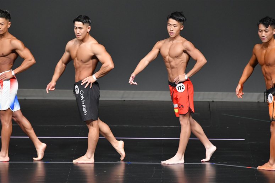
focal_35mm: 345
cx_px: 138
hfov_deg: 6.0
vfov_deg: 4.0
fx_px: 2634
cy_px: 92
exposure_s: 1/400
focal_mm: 230
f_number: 5.6
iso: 4000
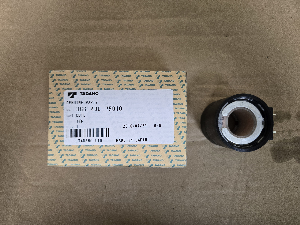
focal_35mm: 23
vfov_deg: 58.9
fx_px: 199
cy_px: 112
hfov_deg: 73.9
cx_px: 150
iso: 250
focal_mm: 5.4
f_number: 1.8
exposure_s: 1/120
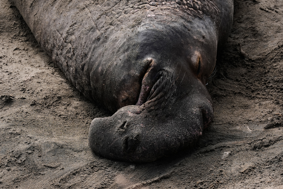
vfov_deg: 7.3
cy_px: 94
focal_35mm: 188
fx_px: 1478
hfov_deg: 10.9
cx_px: 142
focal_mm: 188
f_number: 8
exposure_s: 1/500
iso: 400
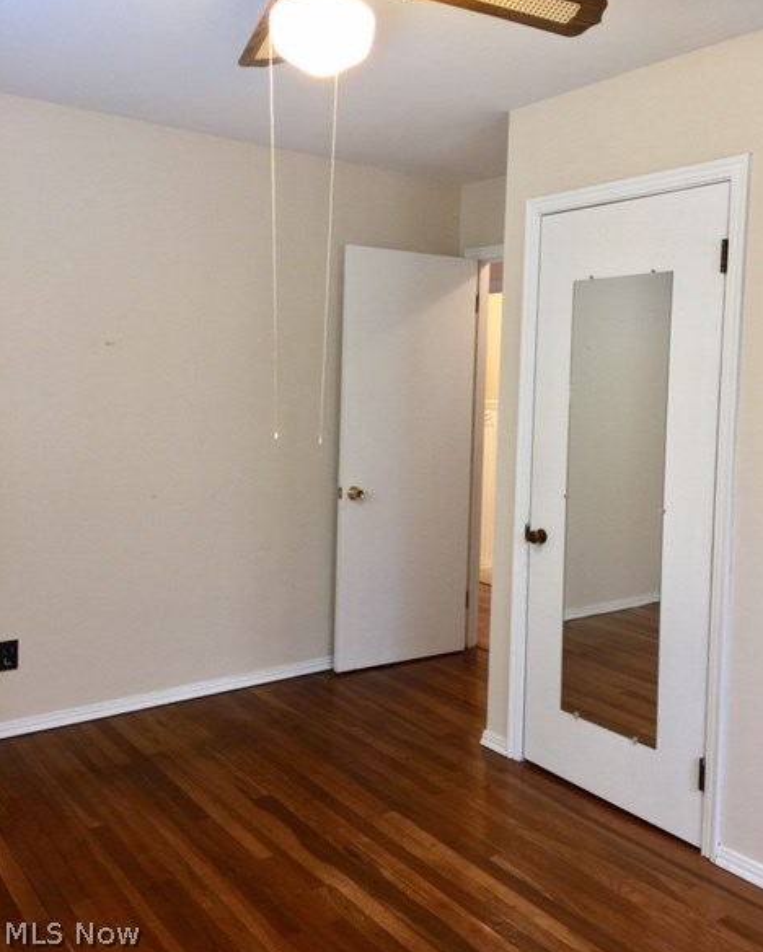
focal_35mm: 31
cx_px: 388
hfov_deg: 47.2
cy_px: 435
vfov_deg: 57.1
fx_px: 874
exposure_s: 1/15
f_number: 2.2
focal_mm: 4.15
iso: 40
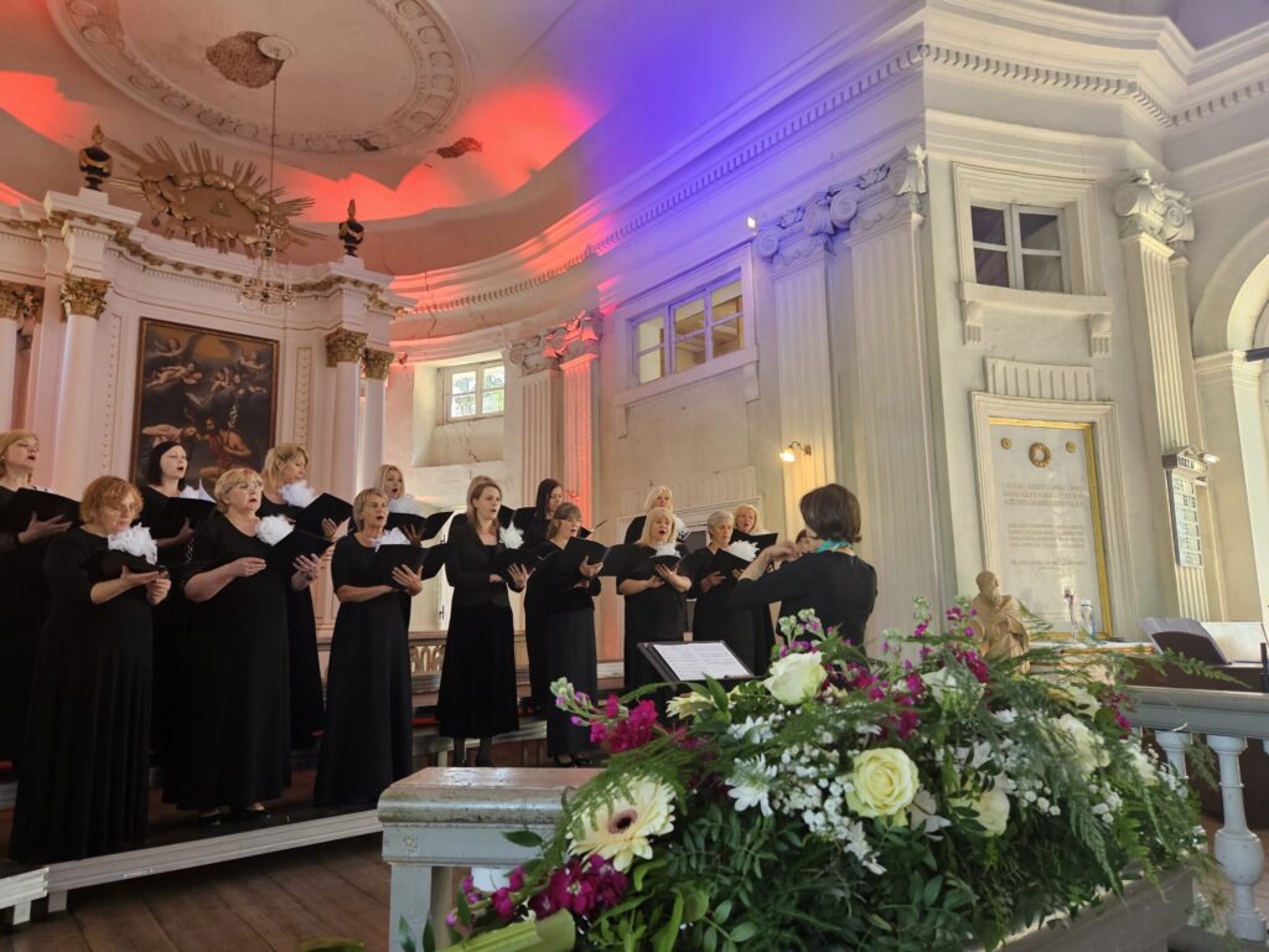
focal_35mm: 23
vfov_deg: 58.9
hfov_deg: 73.9
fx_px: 843
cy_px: 476
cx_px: 634
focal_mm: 5.4
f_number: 1.8
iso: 160
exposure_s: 1/100
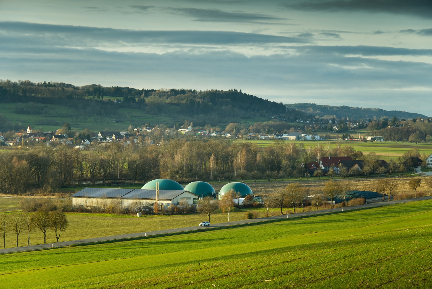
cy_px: 144
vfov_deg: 13.1
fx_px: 1260
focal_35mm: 105
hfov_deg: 19.4
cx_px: 216
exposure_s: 1/125
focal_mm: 70
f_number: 5.6
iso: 125
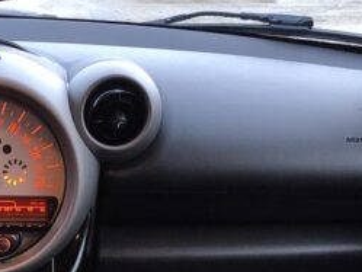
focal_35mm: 90
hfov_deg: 20.9
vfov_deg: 15.7
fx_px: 942
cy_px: 340
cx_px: -17
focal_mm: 4
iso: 80
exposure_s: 1/16
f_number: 1.8
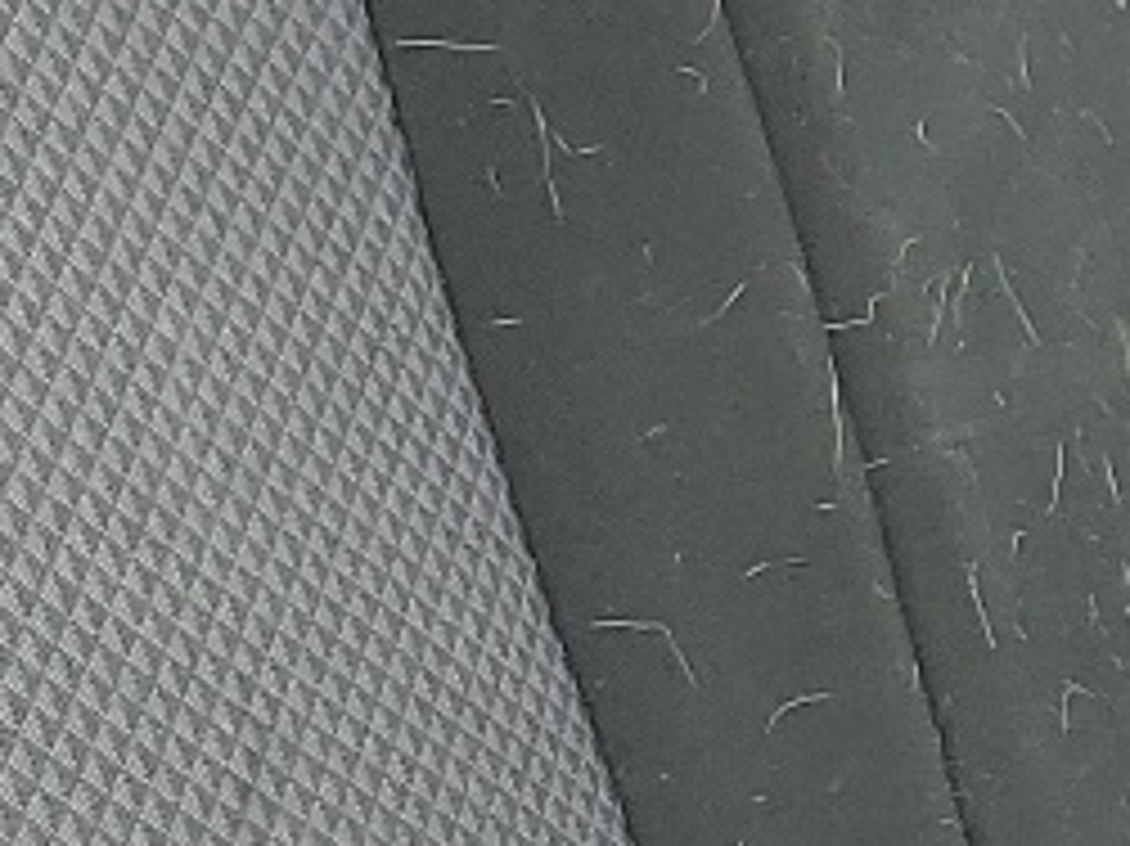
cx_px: 2701
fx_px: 5416
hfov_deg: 10.3
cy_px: 1071
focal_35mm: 166
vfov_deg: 8.8
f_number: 1.5
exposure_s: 1/175
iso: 50
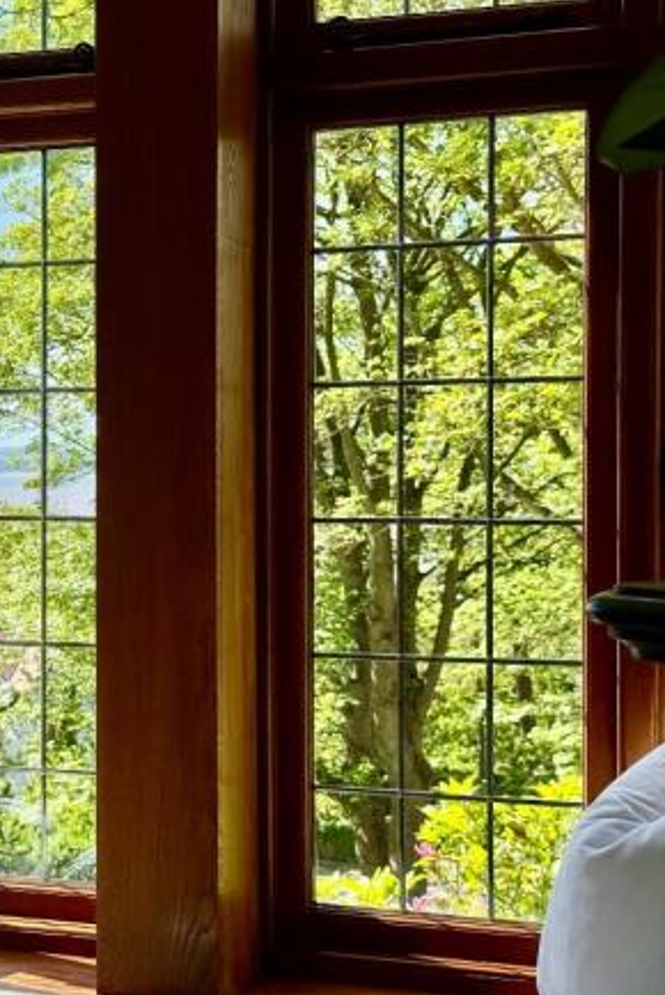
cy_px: 499
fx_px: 1853
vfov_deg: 30.1
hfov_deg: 19.8
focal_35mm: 67
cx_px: 13
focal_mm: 6.76
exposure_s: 1/1263
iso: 64
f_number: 1.78
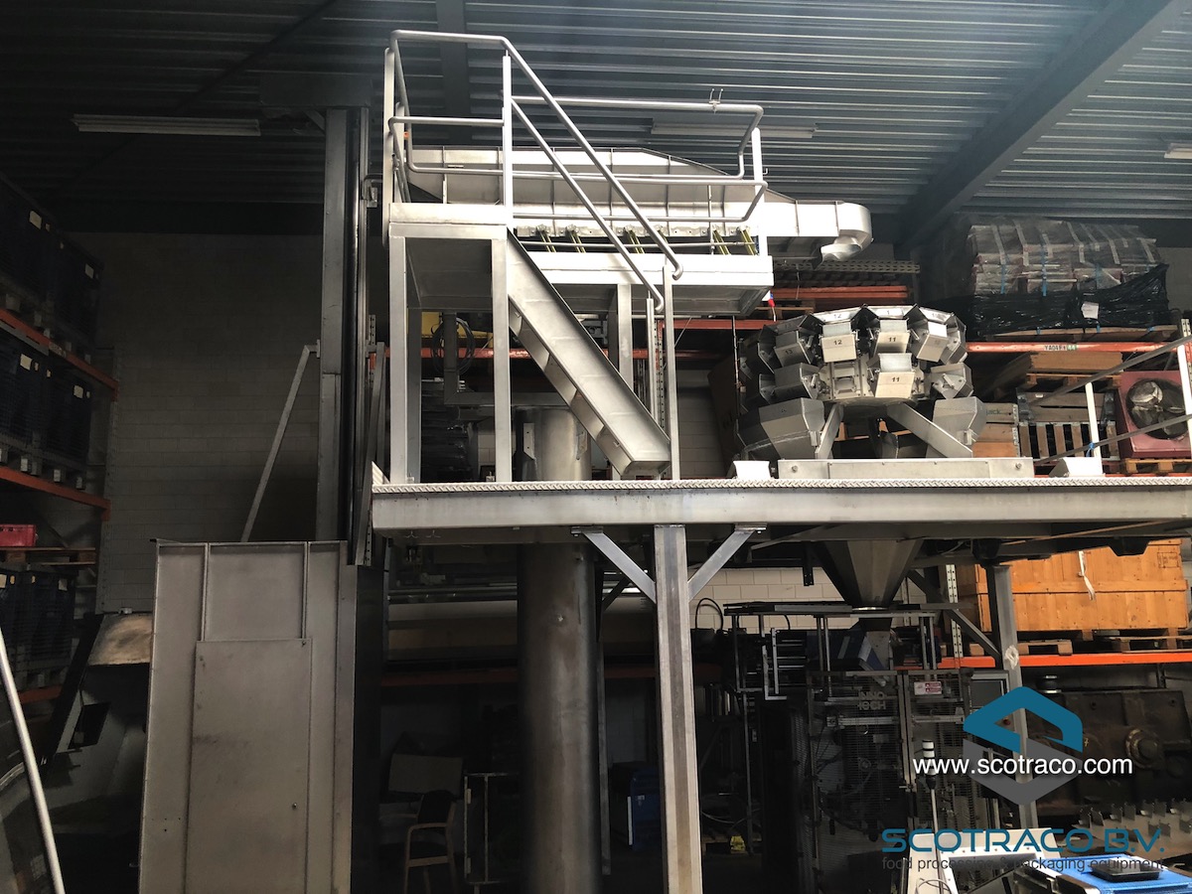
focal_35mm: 28
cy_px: 447
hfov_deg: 63.4
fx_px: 964
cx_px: 596
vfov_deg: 49.7
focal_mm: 3.99
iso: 50
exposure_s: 1/15
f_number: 1.8
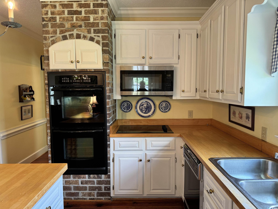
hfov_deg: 71.6
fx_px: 193
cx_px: 139
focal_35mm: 24
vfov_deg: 56.8
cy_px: 104
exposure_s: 1/60
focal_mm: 6.76
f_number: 1.78
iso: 125
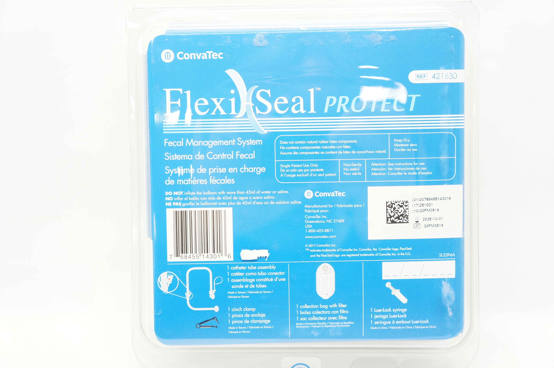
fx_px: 669
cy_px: 184
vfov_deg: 30.8
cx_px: 277
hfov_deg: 45.0
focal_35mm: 44
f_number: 5
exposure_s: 1/100
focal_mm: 29
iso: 800
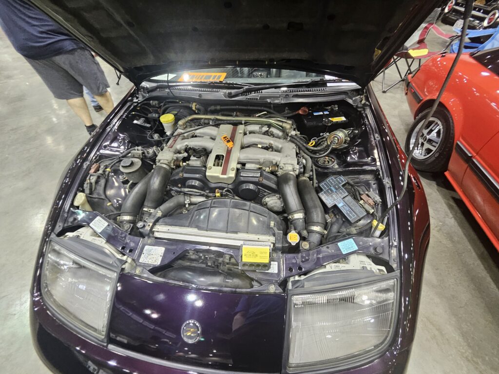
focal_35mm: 13
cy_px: 187
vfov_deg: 89.9
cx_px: 250
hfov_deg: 106.2
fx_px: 187
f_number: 2.2
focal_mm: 1.7
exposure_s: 1/30
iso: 400
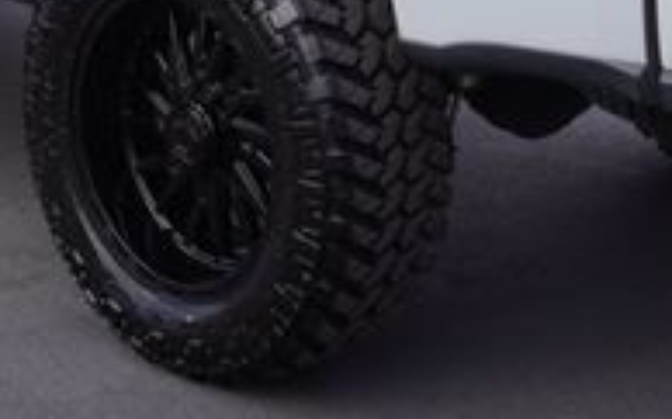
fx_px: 2032
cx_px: 270
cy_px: -142
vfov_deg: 11.4
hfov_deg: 18.8
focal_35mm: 111
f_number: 10
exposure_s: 1/125
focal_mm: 22
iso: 100
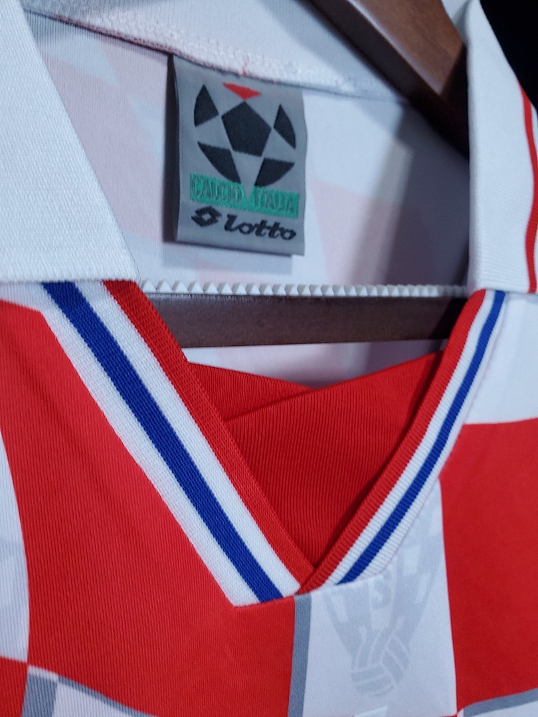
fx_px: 539
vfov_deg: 67.3
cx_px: 269
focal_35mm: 26
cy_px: 358
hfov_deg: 53.1
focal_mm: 4.3
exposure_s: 1/15
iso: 160
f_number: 2.4
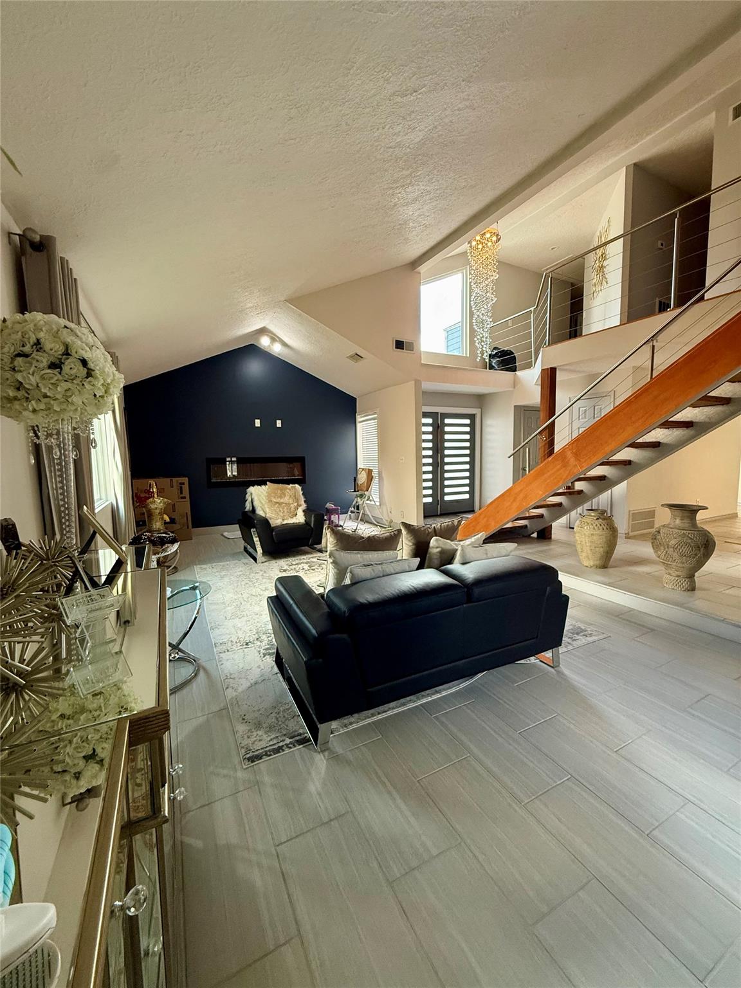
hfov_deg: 85.7
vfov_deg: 102.1
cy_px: 494
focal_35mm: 14
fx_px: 400
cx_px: 370
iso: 320
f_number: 2.2
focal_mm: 2.22
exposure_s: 1/120
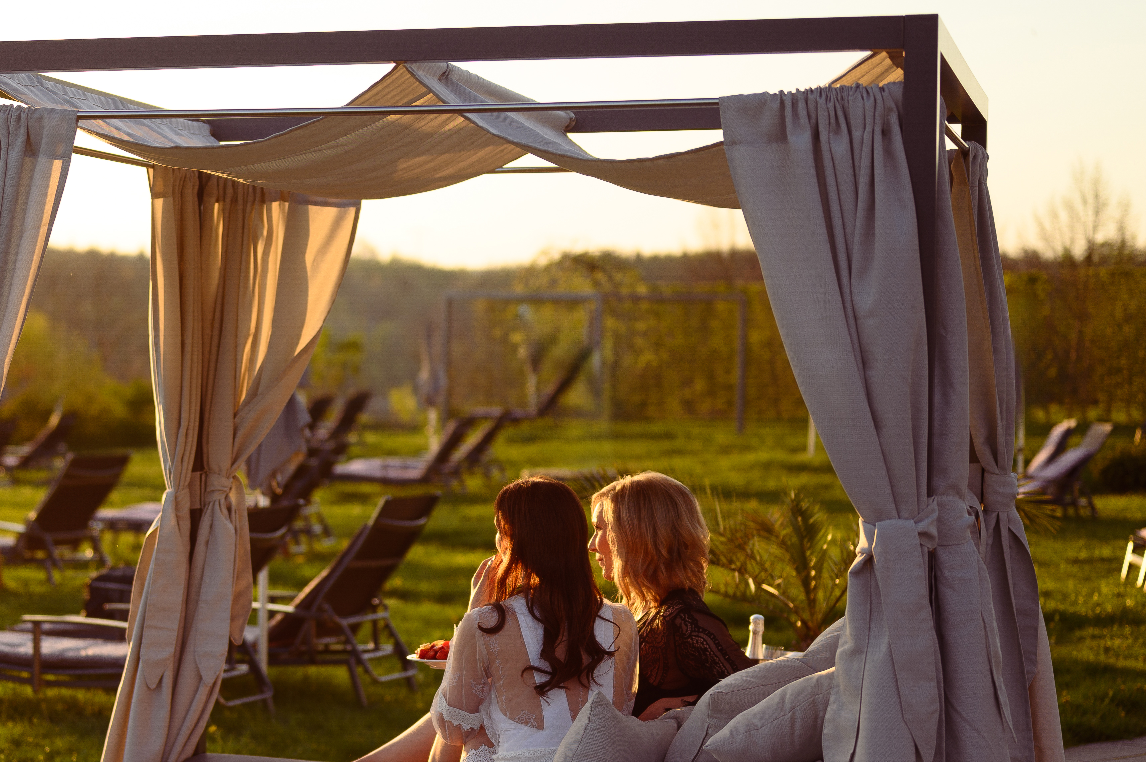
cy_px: 492
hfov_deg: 22.8
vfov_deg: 15.5
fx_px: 2799
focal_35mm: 88
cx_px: 235
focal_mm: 50
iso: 100
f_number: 1.8
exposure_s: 1/1000
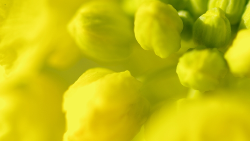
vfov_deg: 4.5
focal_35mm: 270
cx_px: 122
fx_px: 1790
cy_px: 43
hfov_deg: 8.0
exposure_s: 1/500
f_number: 2.8
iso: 100
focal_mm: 90
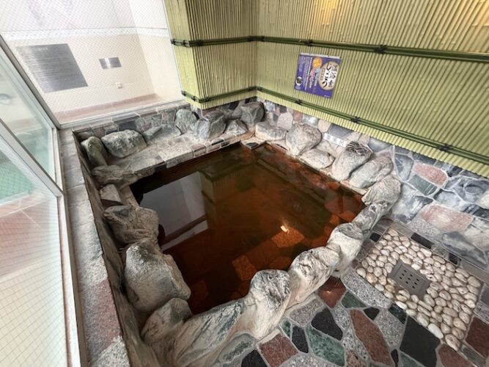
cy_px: 184
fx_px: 198
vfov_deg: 85.7
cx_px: 244
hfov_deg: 102.1
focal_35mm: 14
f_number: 2.2
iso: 320
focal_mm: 2.22
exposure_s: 1/50
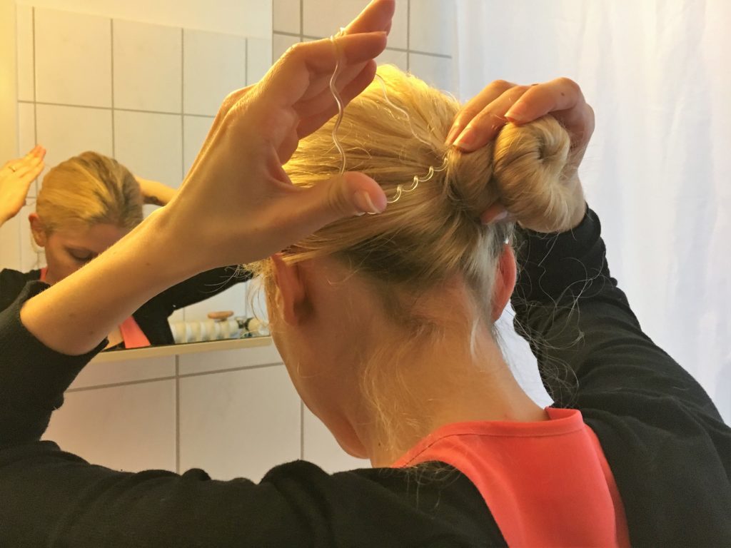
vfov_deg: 48.2
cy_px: 274
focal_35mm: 29
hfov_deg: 61.7
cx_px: 366
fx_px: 612
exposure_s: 1/33
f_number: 2.2
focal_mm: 4.15
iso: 200
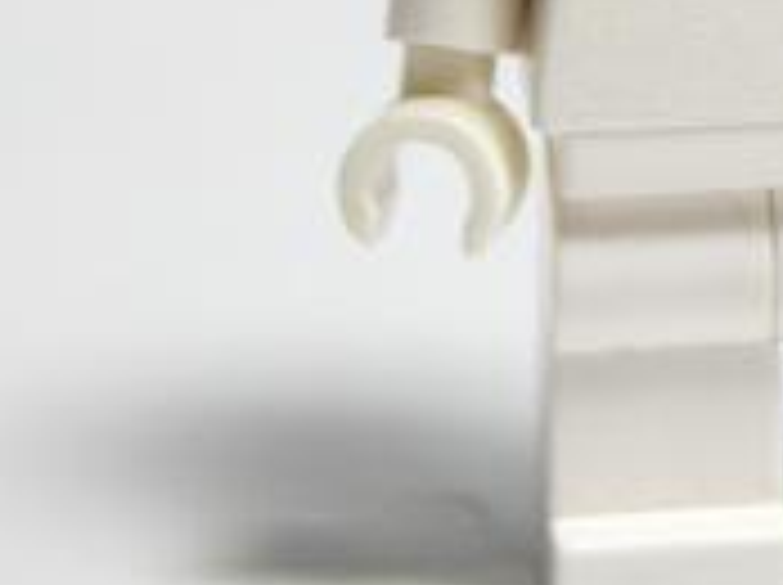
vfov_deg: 2.5
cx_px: 778
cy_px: -27
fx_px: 13395
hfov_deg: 3.3
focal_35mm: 593
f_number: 3.9
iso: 100
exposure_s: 1/52.9
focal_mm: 41.1
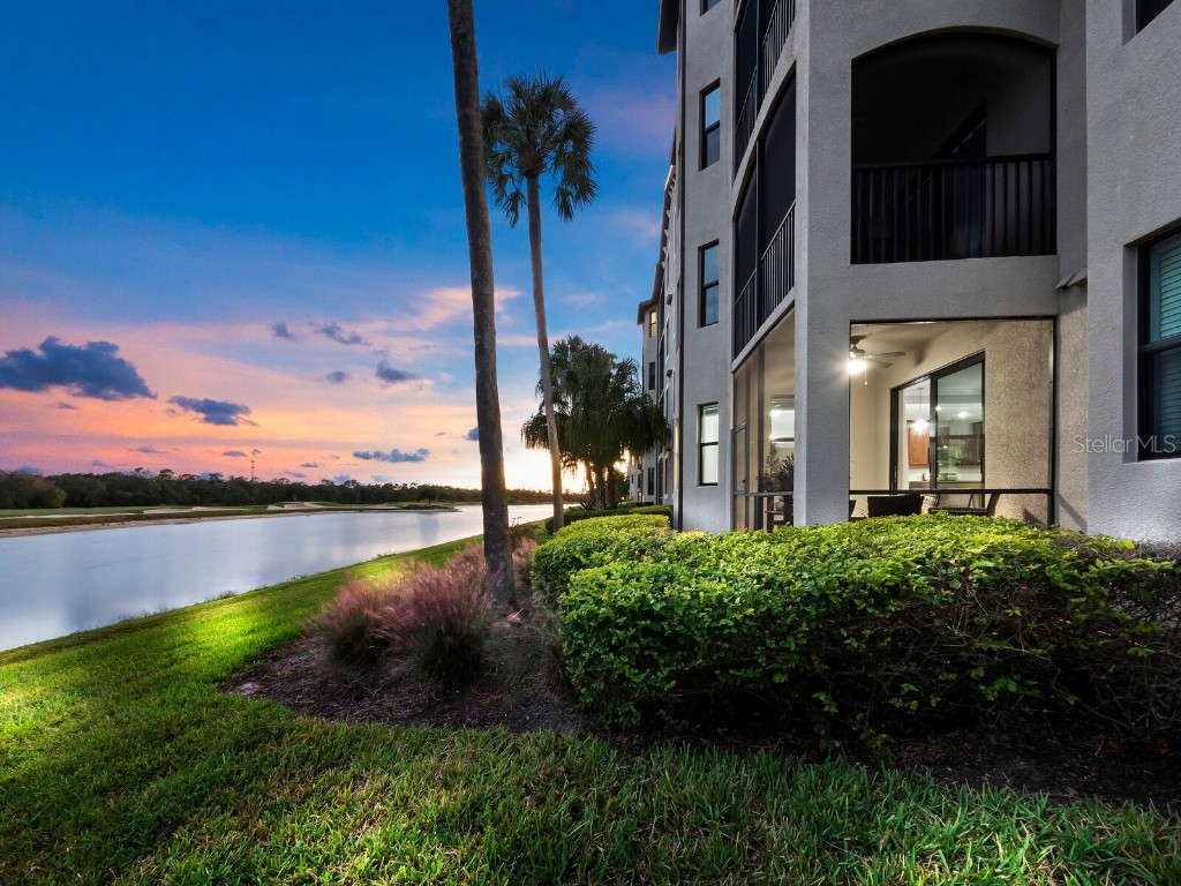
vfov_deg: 85.7
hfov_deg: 102.1
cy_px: 443
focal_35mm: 14
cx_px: 590
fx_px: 478
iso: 400
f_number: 10
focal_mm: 7
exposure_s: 4
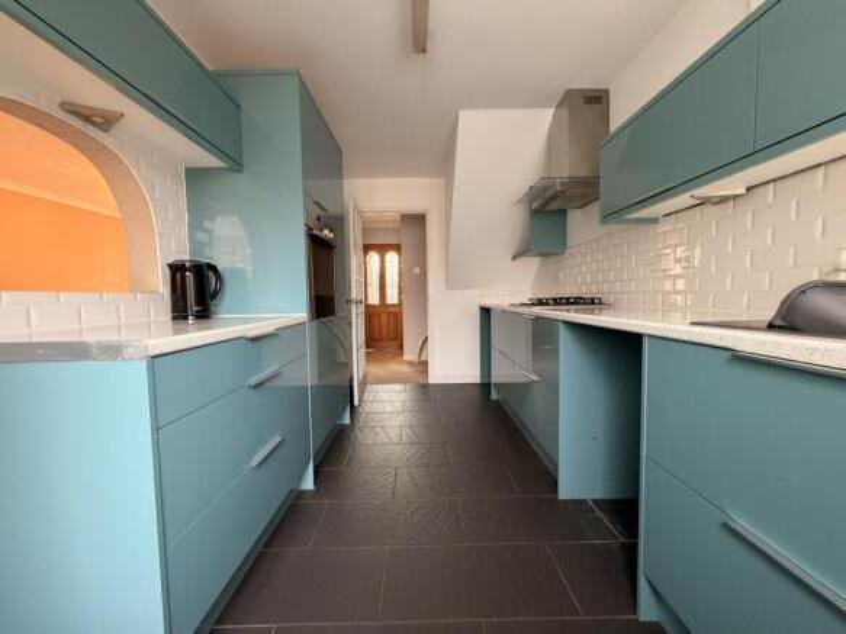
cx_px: 423
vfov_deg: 85.7
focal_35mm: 14
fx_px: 342
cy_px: 317
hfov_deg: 102.1
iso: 400
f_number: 2.2
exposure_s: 1/50
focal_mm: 2.22
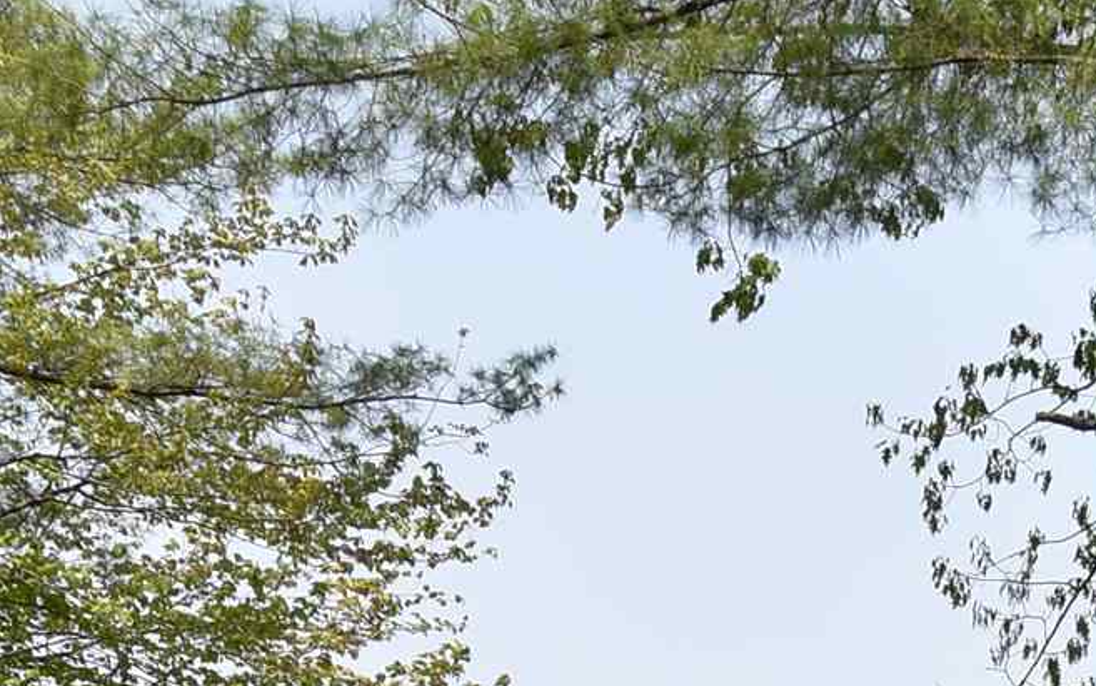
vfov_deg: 12.8
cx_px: 933
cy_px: 1573
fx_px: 2456
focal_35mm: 82
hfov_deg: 24.6
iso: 100
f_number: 8
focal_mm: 11.5
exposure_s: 1/200
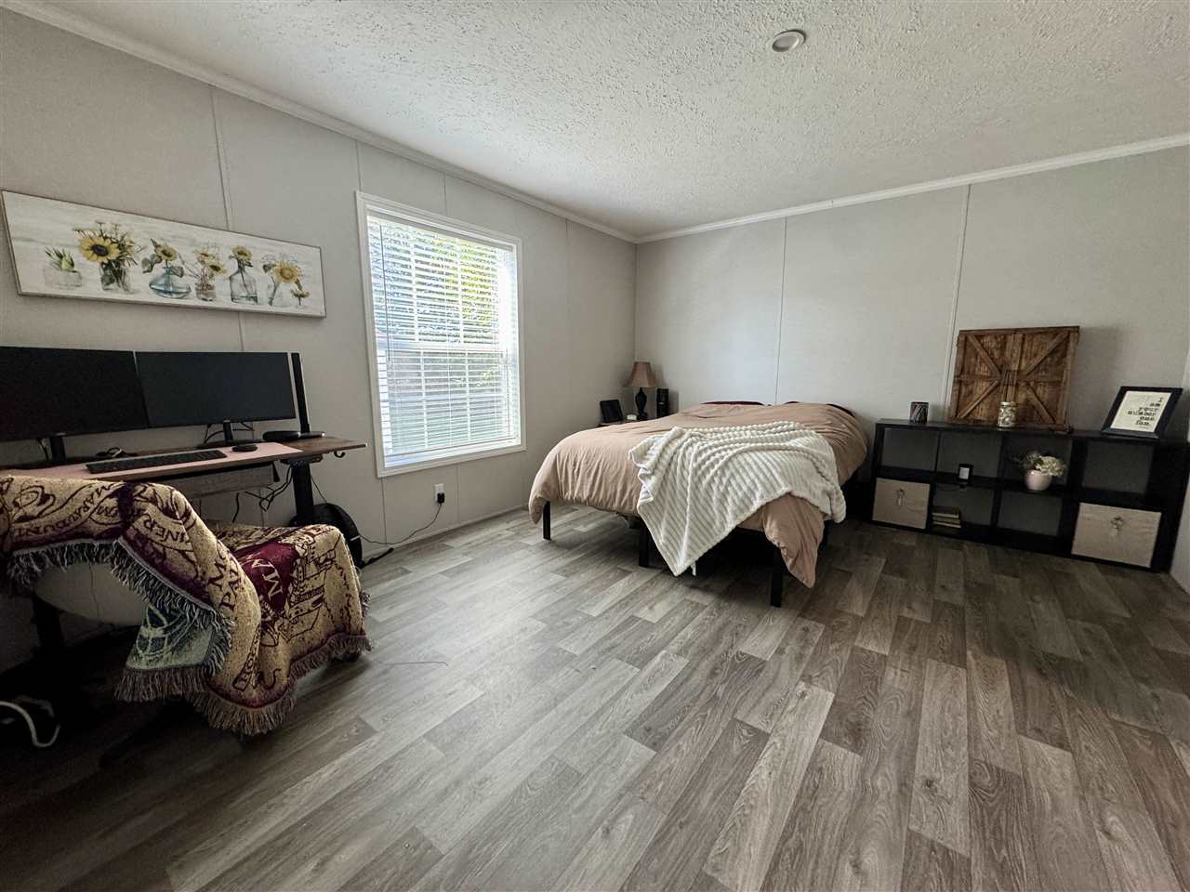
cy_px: 446
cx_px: 595
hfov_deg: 102.1
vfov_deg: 85.7
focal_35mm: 14
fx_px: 481
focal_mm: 2.22
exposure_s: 1/120
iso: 250
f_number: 2.2
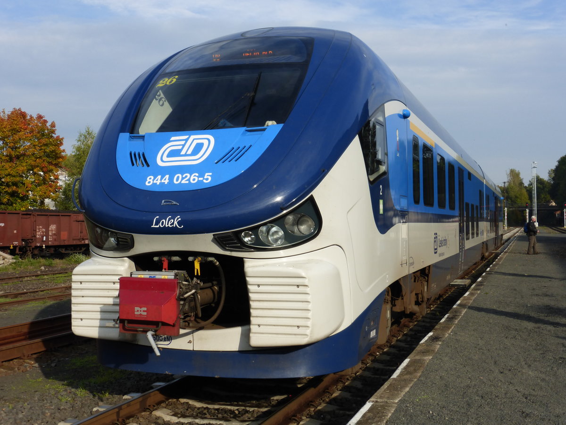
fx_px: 752
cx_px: 283
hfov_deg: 41.2
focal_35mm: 46
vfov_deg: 31.5
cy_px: 212
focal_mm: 7.9
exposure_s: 1/800
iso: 100
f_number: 4.1
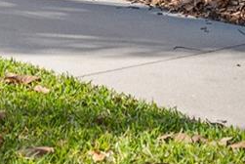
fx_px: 1519
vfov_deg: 5.9
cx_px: -50
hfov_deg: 9.1
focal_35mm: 223
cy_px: -277
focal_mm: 35
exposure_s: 1/1000
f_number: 2.8
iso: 40
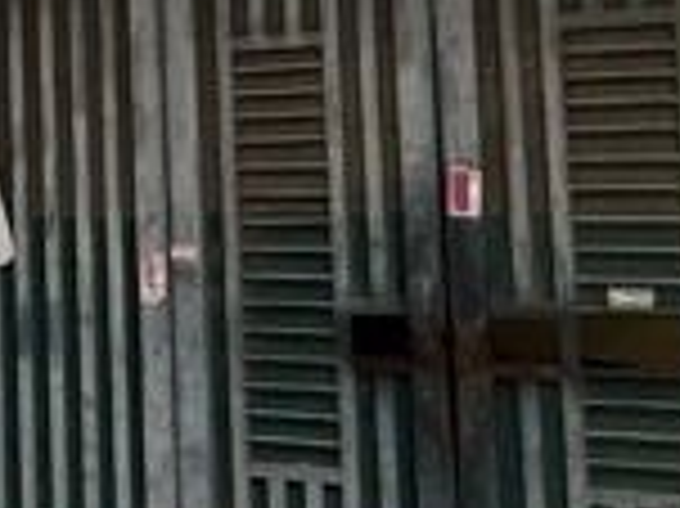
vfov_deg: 15.4
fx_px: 1865
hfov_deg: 15.0
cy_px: 67
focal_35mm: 95
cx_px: -838
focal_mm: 2.22
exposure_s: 1/99
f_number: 2.2
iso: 80
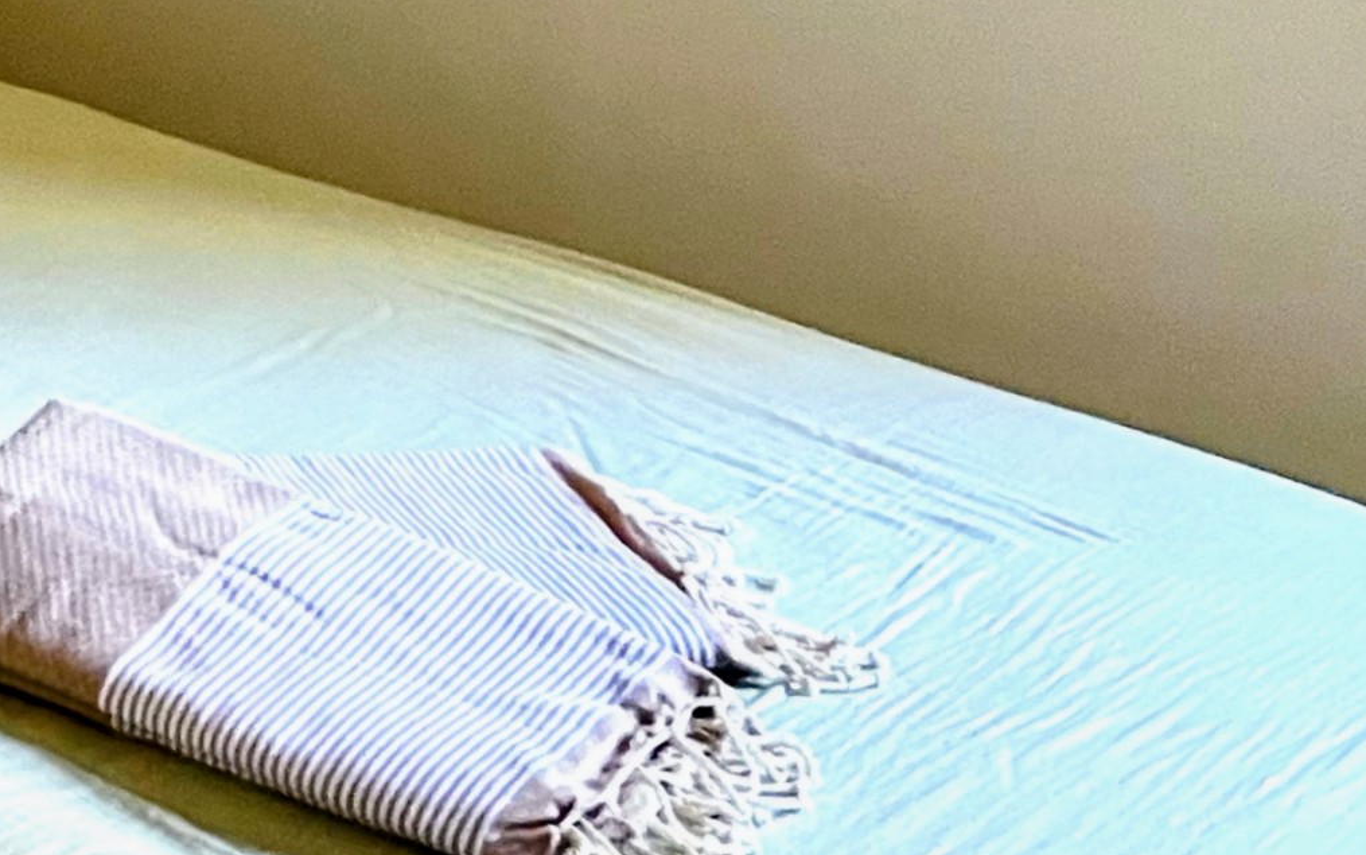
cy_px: -984
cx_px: -1077
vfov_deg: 11.0
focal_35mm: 106
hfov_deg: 16.5
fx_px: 3947
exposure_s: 1/60
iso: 250
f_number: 1.5
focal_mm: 5.7
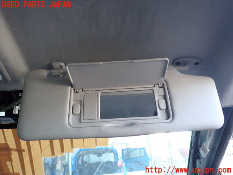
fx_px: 168
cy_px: 88
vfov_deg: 54.9
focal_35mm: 25
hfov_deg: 69.4
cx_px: 116
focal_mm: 4.5
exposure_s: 1/100
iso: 200
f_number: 2
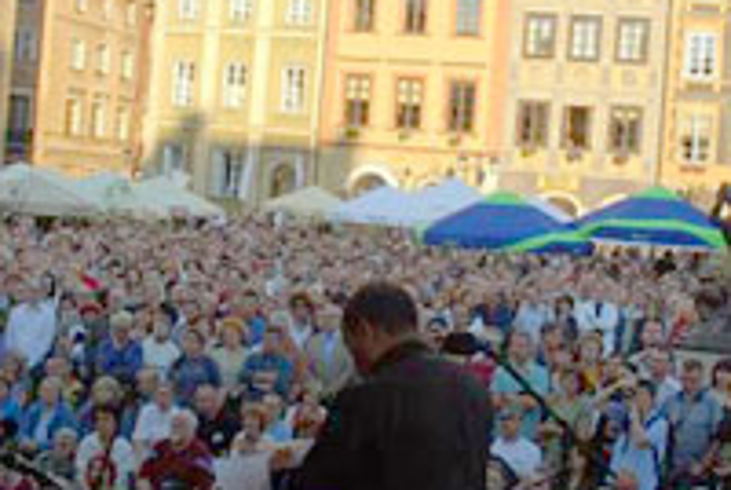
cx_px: 347
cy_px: 155
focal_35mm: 75
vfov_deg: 18.2
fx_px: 1525
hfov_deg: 26.9
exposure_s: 1/125
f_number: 5.6
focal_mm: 20
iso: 100
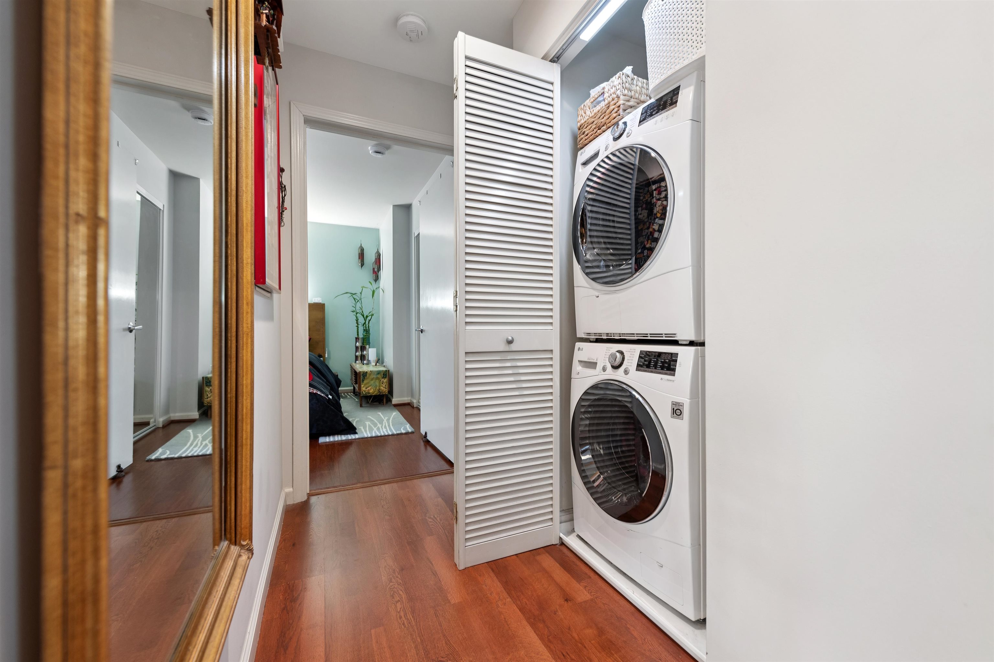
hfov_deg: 104.3
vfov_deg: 81.2
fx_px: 387
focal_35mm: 14
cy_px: 331
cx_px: 497
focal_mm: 14
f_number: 5.6
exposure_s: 1/15
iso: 200
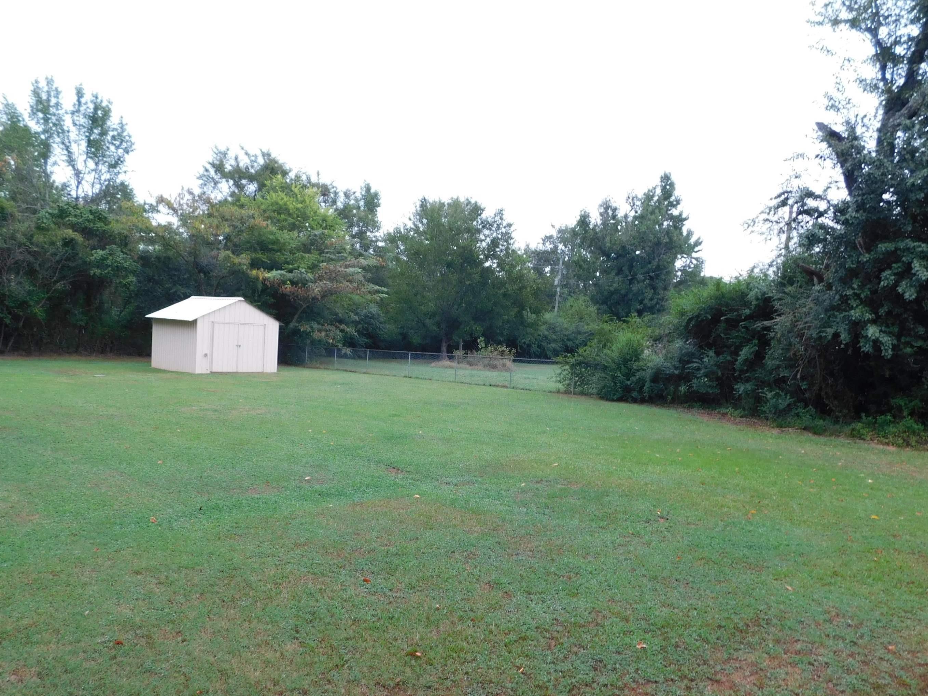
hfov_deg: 67.3
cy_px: 383
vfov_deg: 53.0
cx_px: 459
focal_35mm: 26
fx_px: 697
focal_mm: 4
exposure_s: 1/40
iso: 125
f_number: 3
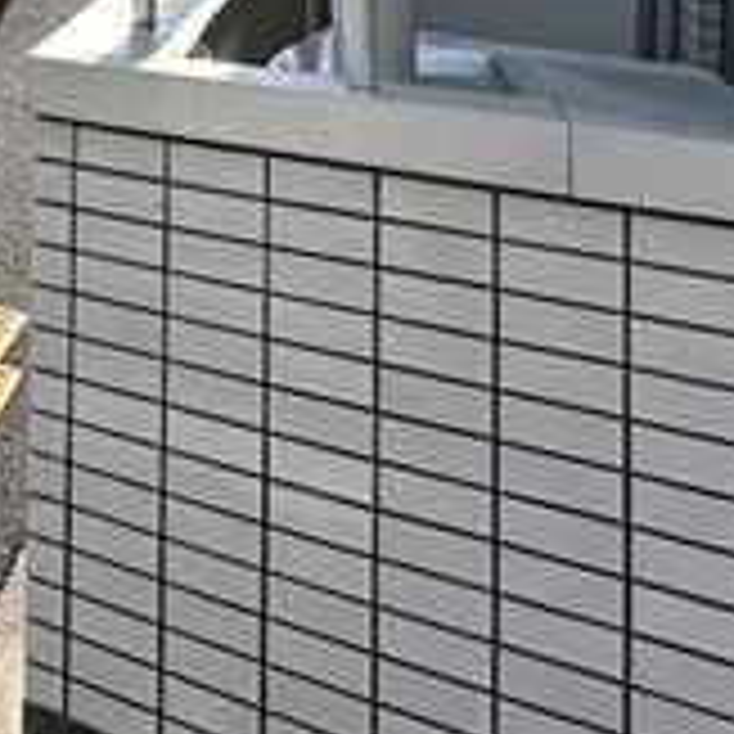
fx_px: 1271
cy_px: -245
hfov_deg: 23.1
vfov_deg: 26.7
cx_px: -473
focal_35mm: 53
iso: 40
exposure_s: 1/1511
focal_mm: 2.22
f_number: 2.2
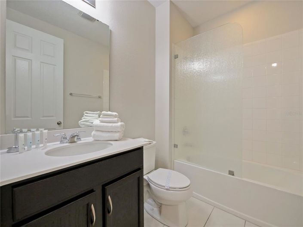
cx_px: 152
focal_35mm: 14
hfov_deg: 102.1
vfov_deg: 85.6
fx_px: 122
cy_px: 114
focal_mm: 7
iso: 1600
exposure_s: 1/60
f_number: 4
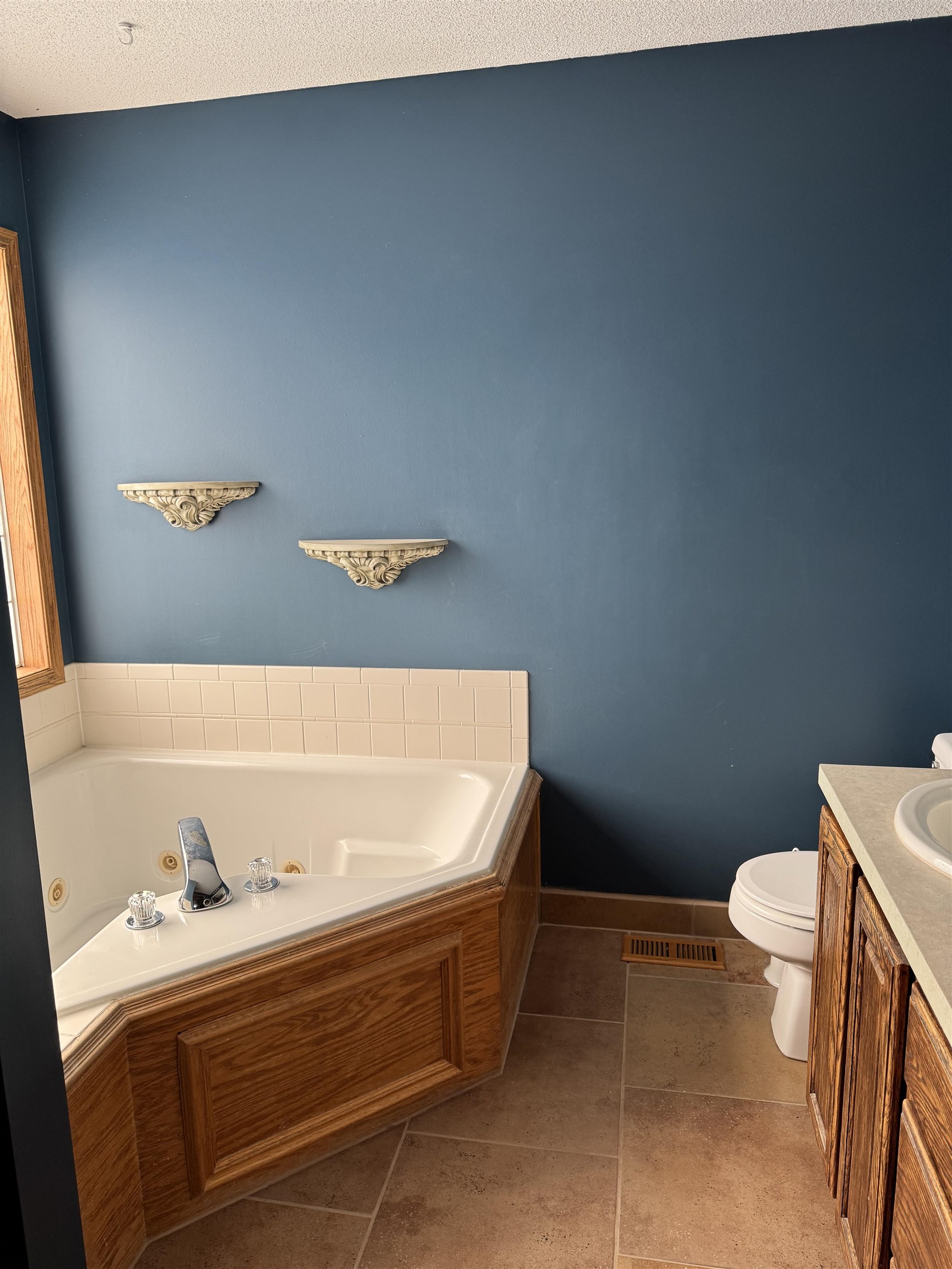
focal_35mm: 24
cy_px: 634
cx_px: 476
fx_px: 880
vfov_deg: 71.6
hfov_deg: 56.8
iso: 125
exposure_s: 1/121
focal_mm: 6.76
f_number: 1.78
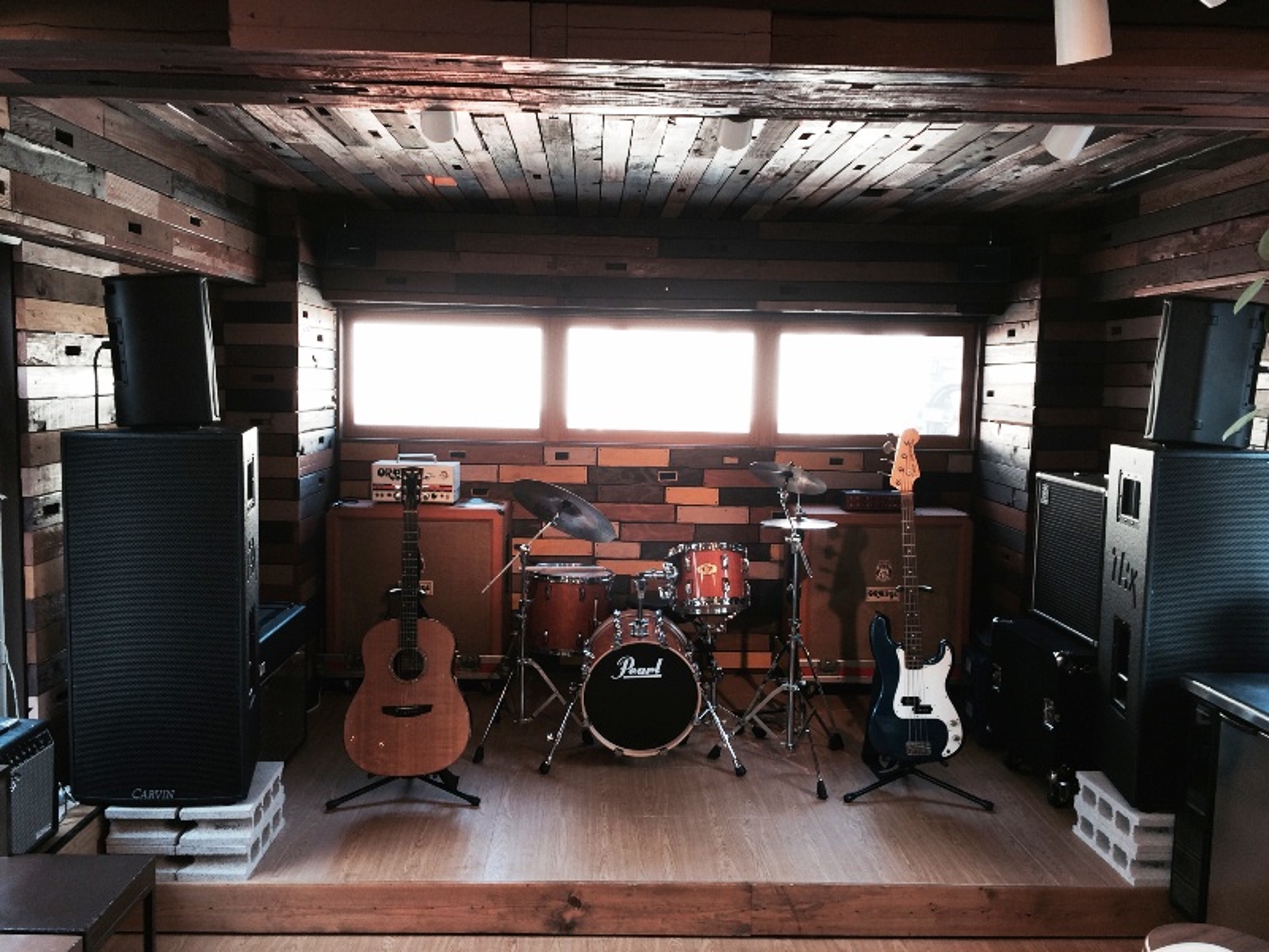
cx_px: 634
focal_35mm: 30
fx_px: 1100
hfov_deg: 60.0
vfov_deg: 46.8
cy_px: 476
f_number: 2.2
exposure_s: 1/40
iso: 40
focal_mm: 4.12
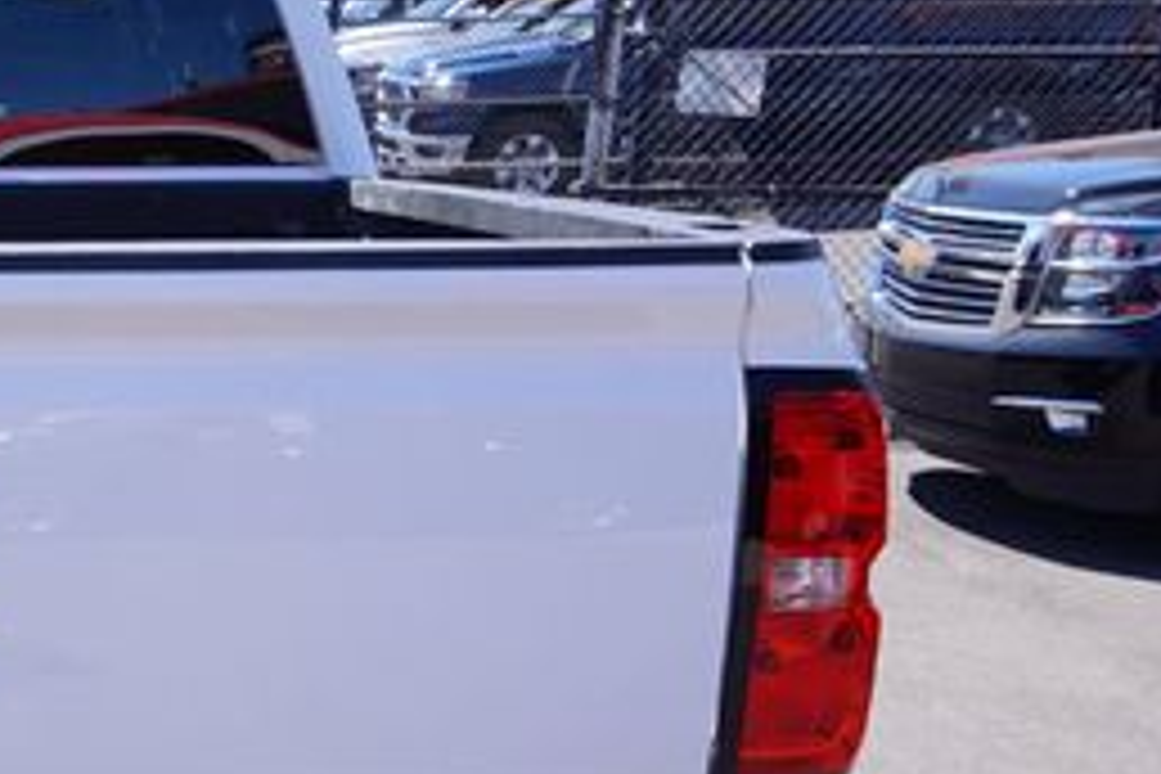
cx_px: -270
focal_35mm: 78
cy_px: 662
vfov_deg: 17.2
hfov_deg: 23.5
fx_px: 2523
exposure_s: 1/80
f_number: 9
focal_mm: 21
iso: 100
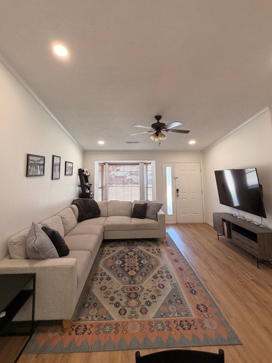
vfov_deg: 93.9
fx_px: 168
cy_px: 157
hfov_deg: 78.1
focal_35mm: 16
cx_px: 133
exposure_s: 1/60
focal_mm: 2.22
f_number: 2.2
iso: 160
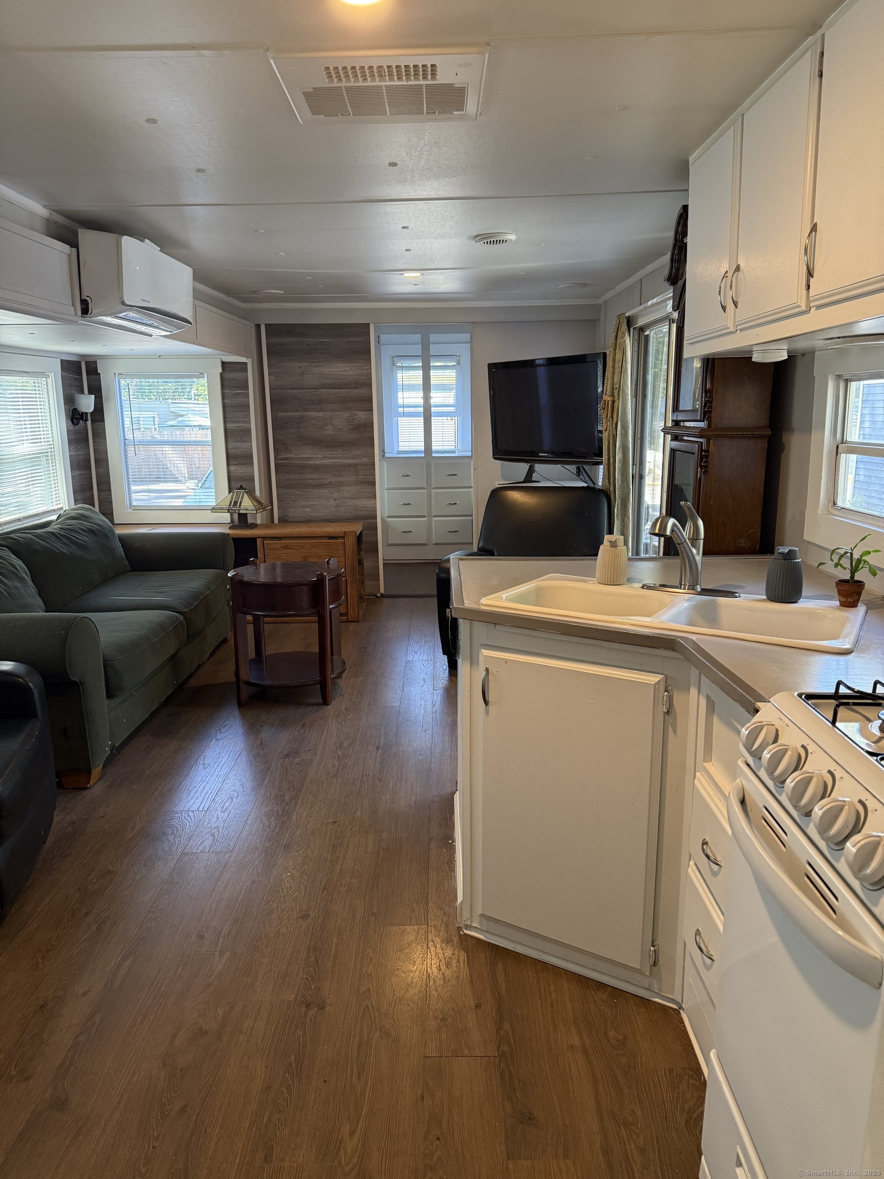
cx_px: 442
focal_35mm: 24
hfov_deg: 56.8
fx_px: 817
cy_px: 590
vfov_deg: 71.6
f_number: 1.78
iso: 320
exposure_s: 1/120
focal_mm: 6.76
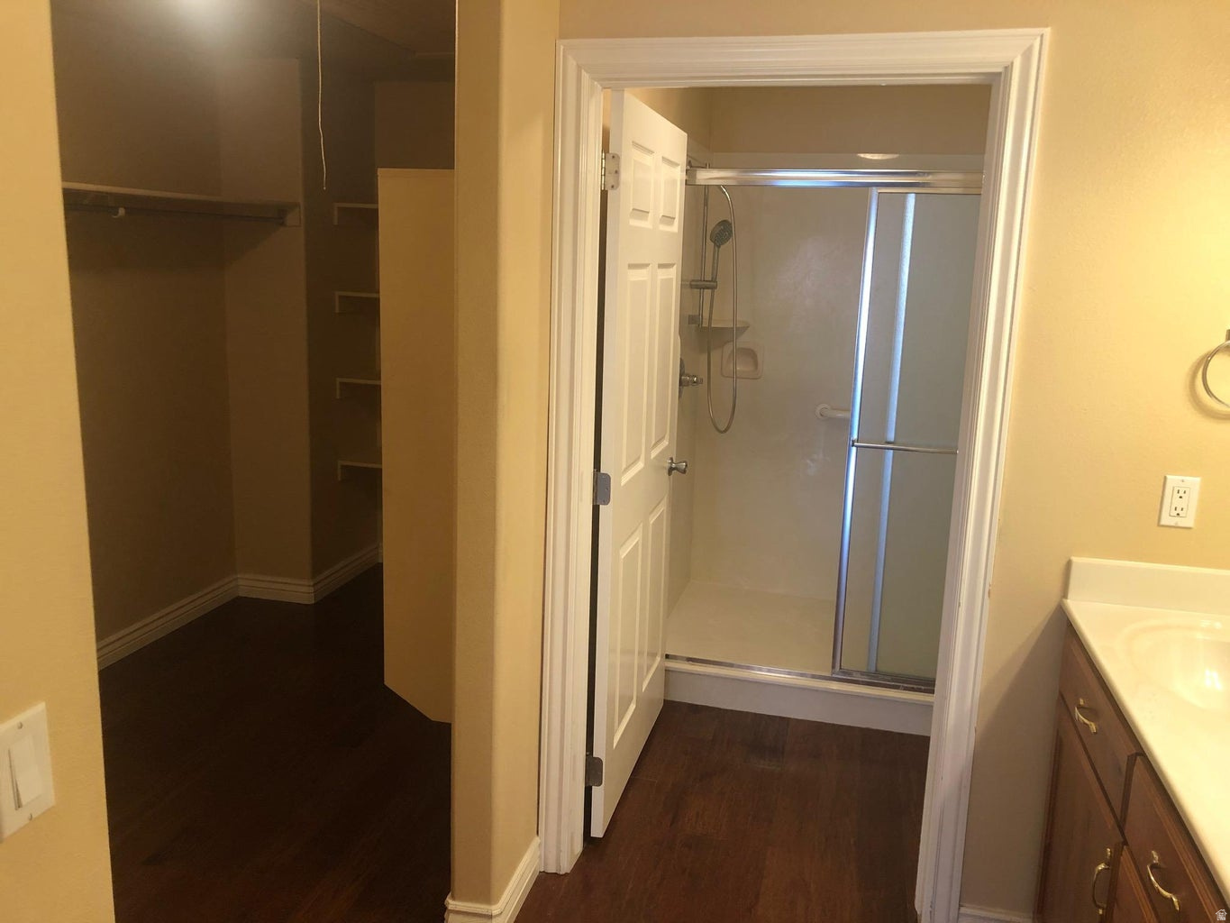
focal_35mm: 28
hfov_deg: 63.4
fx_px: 995
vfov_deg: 49.8
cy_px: 462
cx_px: 615
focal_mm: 3.99
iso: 50
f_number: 1.8
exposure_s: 1/15
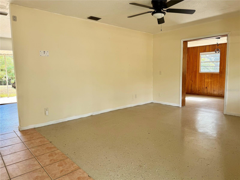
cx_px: 120
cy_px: 90
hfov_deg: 71.6
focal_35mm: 24
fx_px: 166
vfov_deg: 56.8
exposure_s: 1/196
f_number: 1.78
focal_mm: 6.76
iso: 100
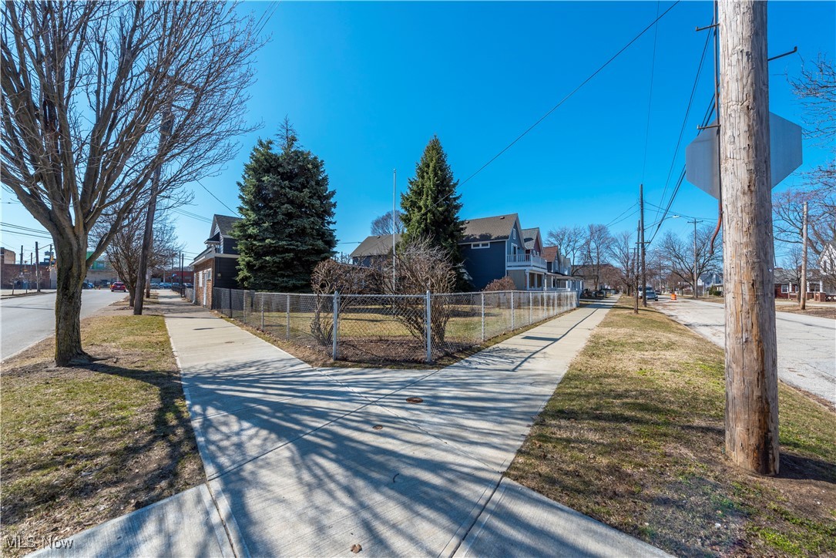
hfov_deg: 104.2
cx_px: 418
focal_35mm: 14
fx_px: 325
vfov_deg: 81.2
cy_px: 279
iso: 200
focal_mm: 14
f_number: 9
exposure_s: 1/500
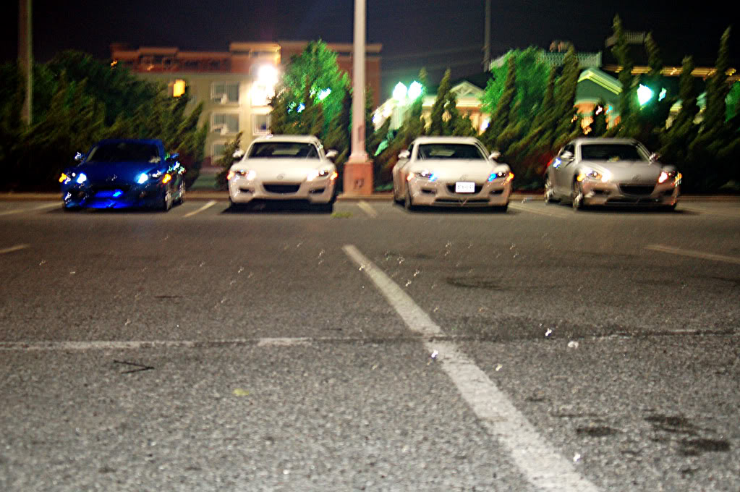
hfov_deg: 38.9
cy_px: 246
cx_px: 370
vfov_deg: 26.4
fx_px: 1047
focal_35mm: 51
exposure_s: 1
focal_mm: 34
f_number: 3.5
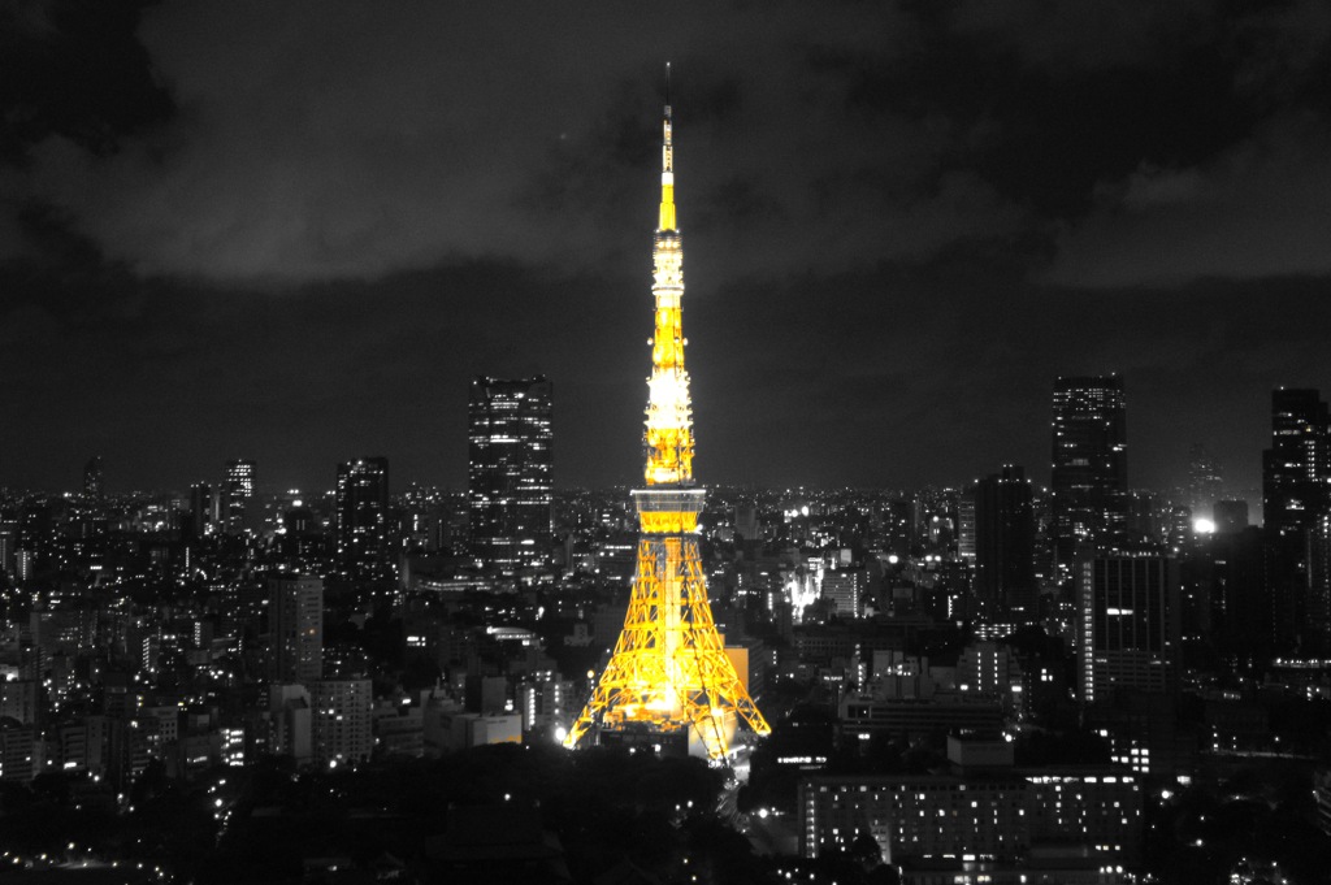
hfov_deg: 35.1
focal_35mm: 57
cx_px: 666
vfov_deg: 23.7
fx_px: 2106
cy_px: 442
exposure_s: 1/6
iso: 1600
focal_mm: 38
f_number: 4.5
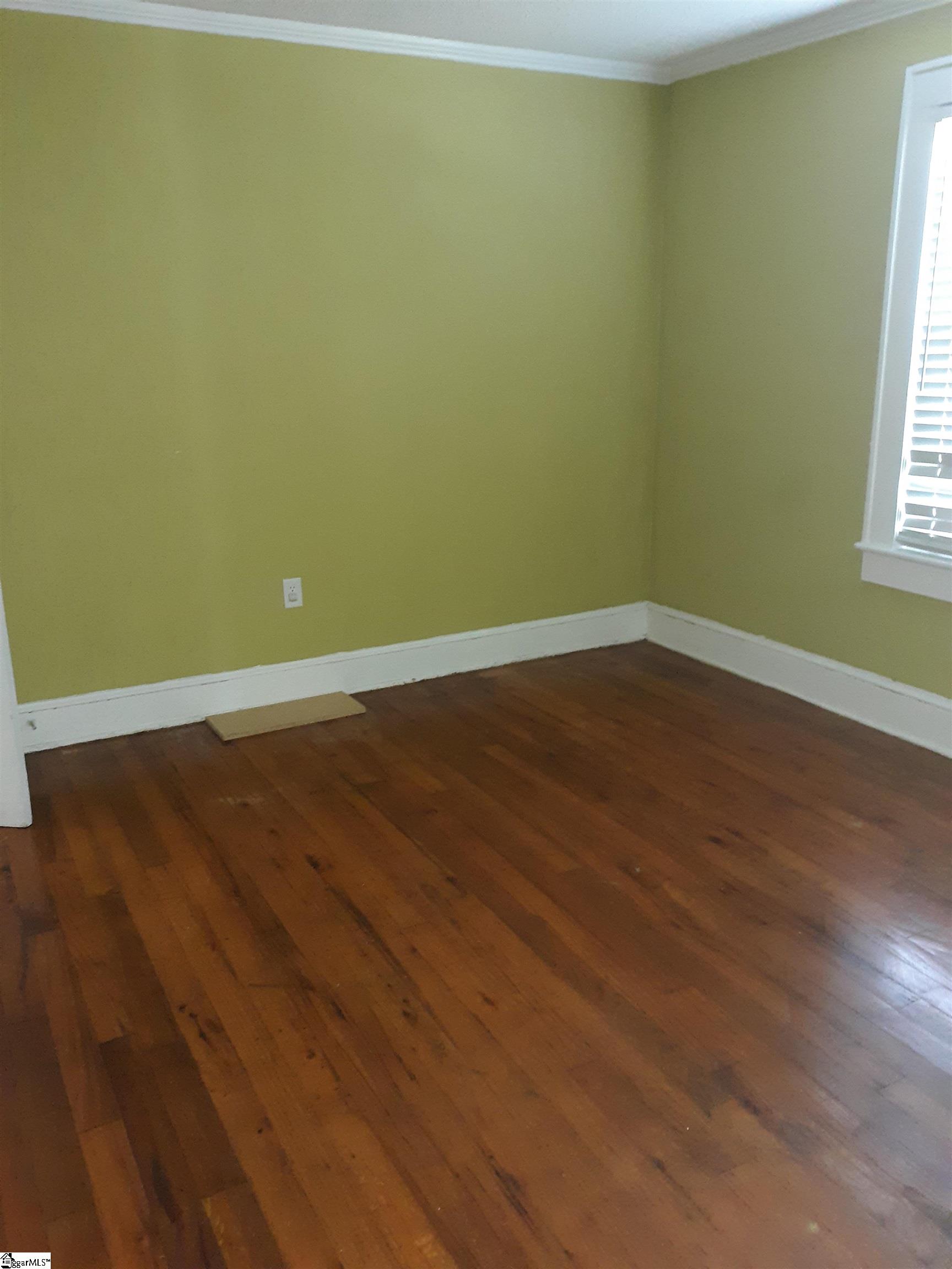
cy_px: 634
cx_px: 476
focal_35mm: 28
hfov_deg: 49.7
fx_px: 1027
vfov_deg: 63.4
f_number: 1.7
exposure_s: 1/24
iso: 400
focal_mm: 3.7
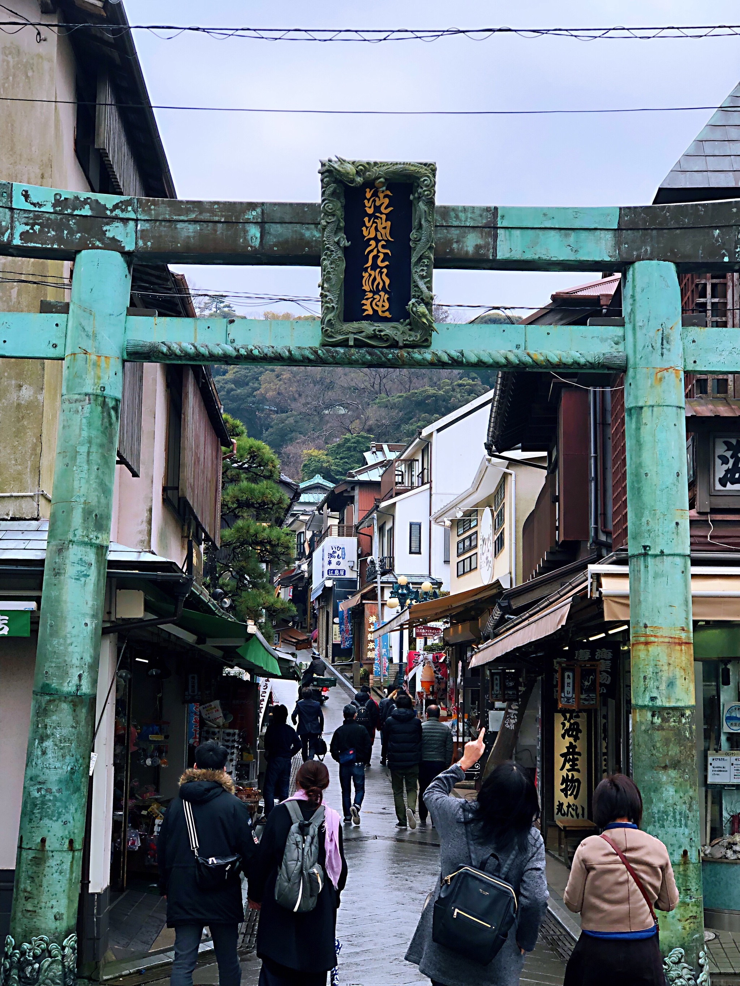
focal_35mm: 57
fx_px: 1624
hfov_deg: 25.7
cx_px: 370
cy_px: 493
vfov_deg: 33.8
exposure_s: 1/241
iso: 20
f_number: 2.8
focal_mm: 6.6
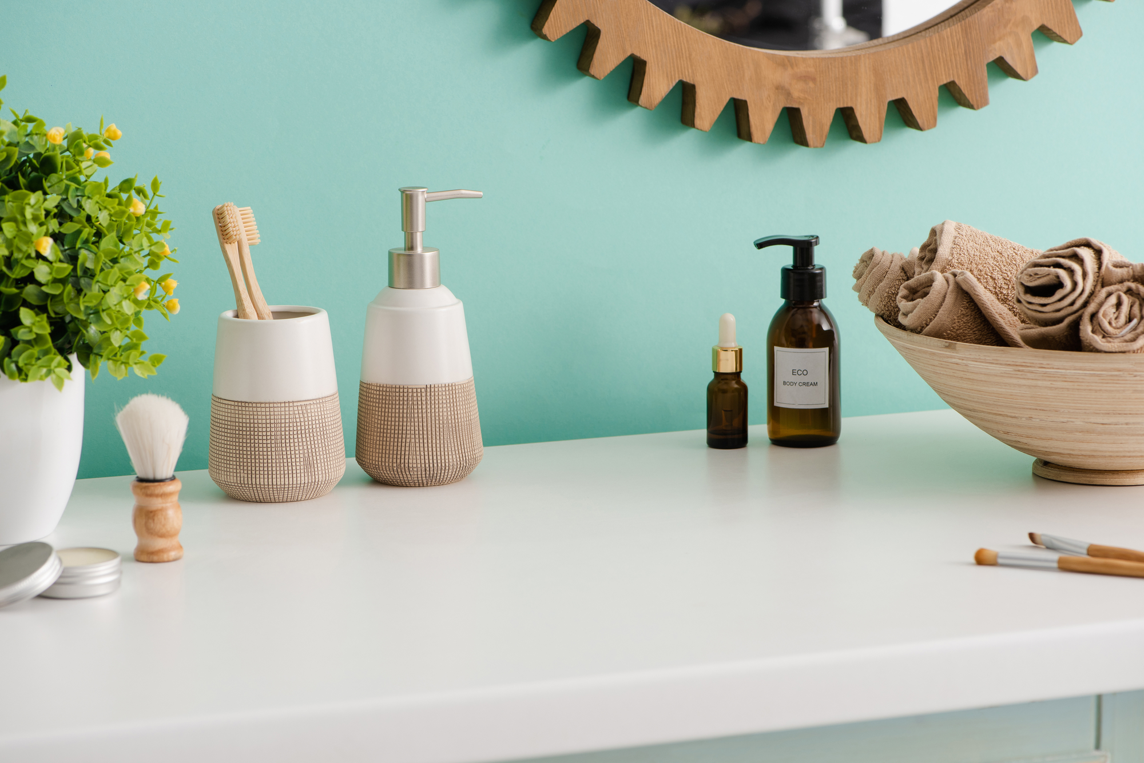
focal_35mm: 105
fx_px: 3338
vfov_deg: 13.1
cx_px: 572
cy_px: 382
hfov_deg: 19.4
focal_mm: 105
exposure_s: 1/160
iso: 200
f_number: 9
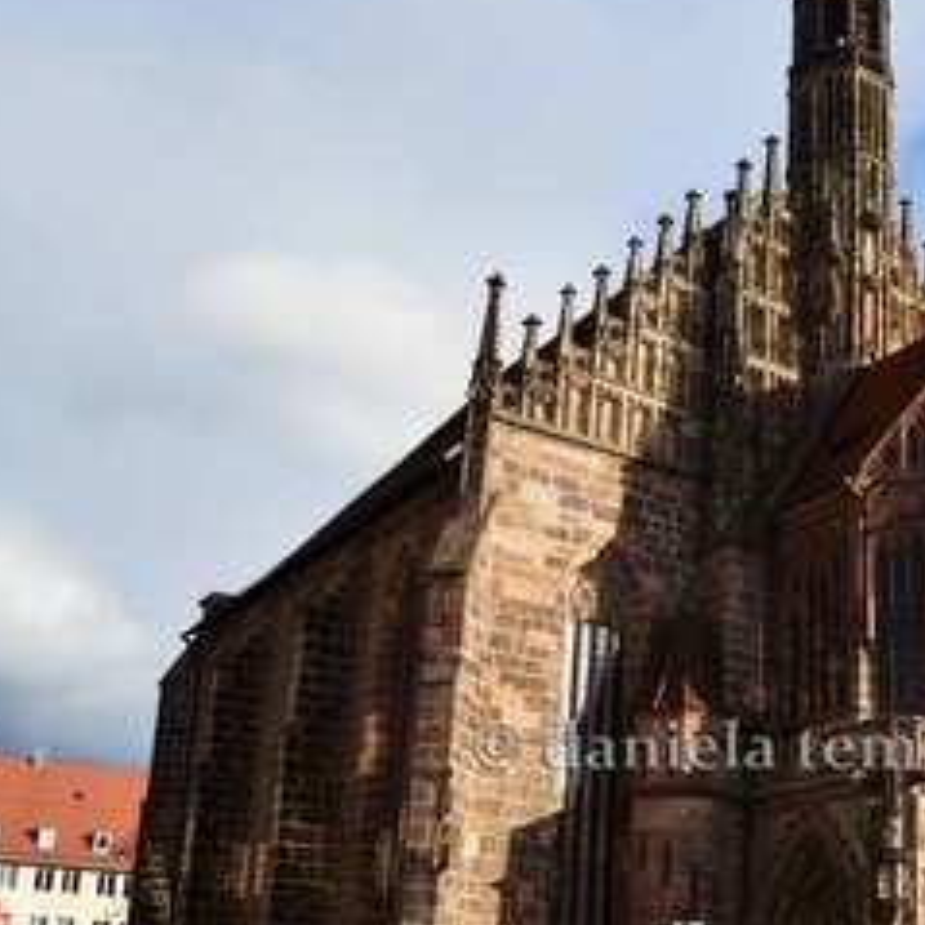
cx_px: 813
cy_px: 522
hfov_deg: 33.7
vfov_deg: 35.3
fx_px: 1451
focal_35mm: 48
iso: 400
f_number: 11
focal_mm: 18
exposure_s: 1/500
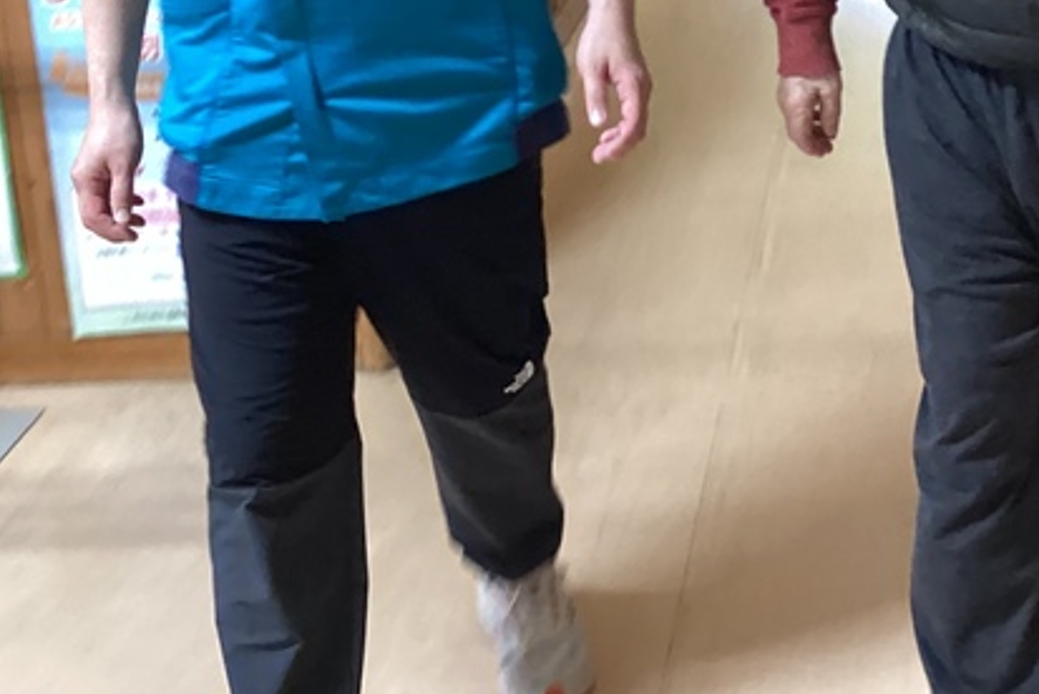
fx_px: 2253
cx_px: 805
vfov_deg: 16.6
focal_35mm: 78
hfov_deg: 25.6
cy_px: -189
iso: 320
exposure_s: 1/30
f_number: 2.4
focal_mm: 3.3
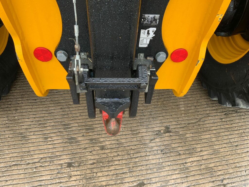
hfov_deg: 61.7
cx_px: 124
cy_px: 94
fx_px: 209
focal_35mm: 29
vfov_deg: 48.2
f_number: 1.8
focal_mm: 3
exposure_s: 1/122
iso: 40
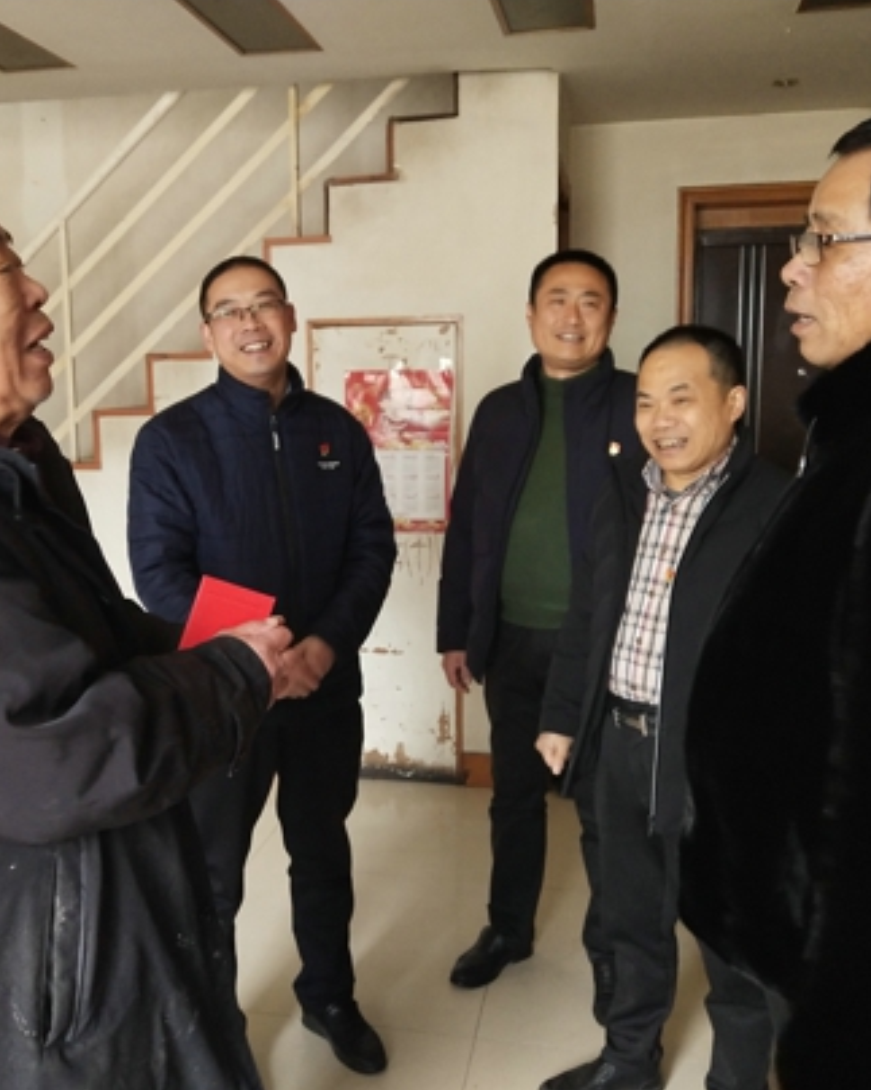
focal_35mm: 40
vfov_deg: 45.8
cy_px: 553
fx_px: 1289
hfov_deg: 37.2
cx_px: 369
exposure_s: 1/33.3
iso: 717
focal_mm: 3.95
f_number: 1.8
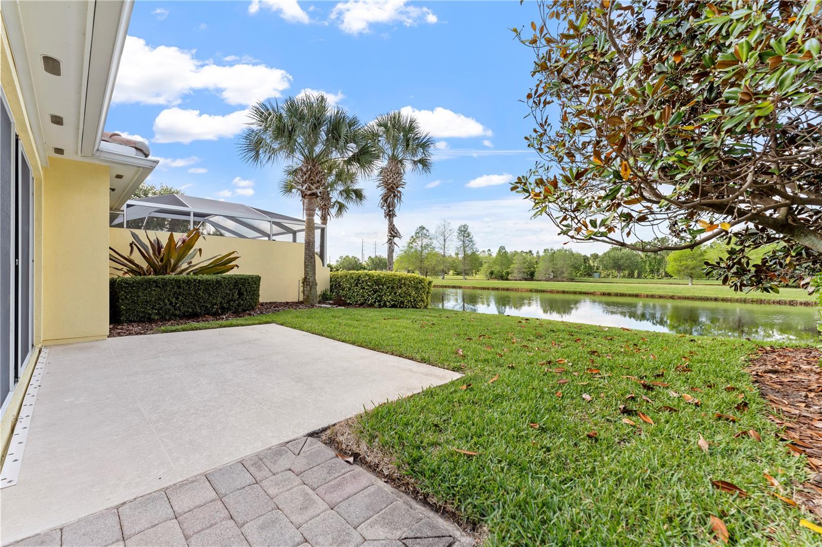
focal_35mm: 14
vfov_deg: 81.2
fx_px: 320
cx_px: 411
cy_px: 274
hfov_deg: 104.3
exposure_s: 1/60
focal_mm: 14
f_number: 5
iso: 160
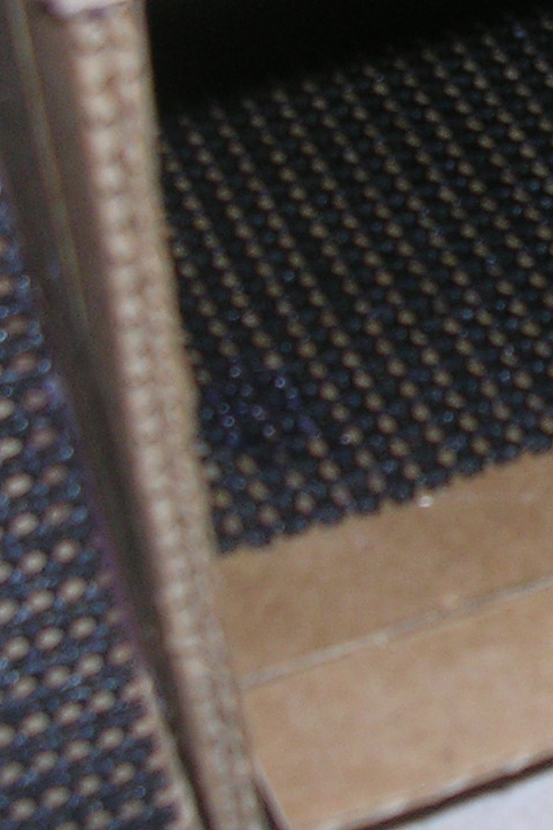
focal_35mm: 112
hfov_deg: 11.8
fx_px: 2580
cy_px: 228
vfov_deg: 18.2
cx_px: 792
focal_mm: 5.8
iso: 50
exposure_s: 1/60.1
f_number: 2.8
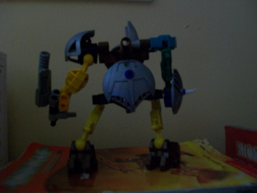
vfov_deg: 38.7
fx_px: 275
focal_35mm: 37
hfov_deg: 50.1
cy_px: 95
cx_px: 126
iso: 200
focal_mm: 6
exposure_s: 1/8
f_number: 2.7
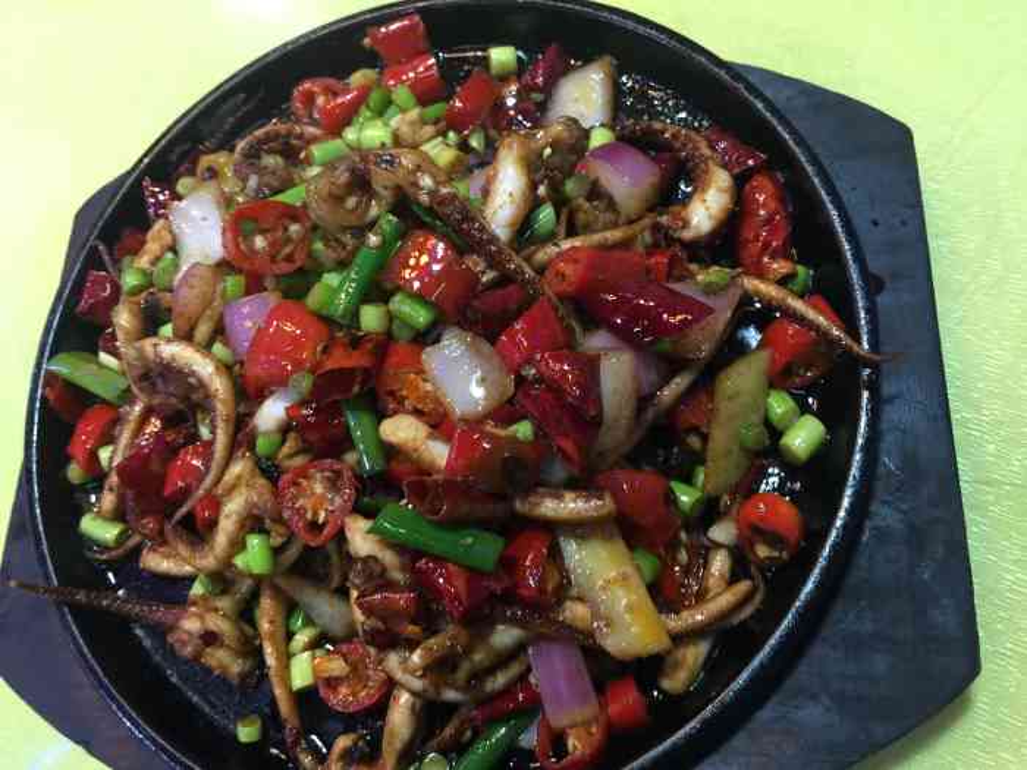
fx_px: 860
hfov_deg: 61.7
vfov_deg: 48.2
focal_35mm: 29
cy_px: 385
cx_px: 514
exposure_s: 1/17
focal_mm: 4.15
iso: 80
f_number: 2.2
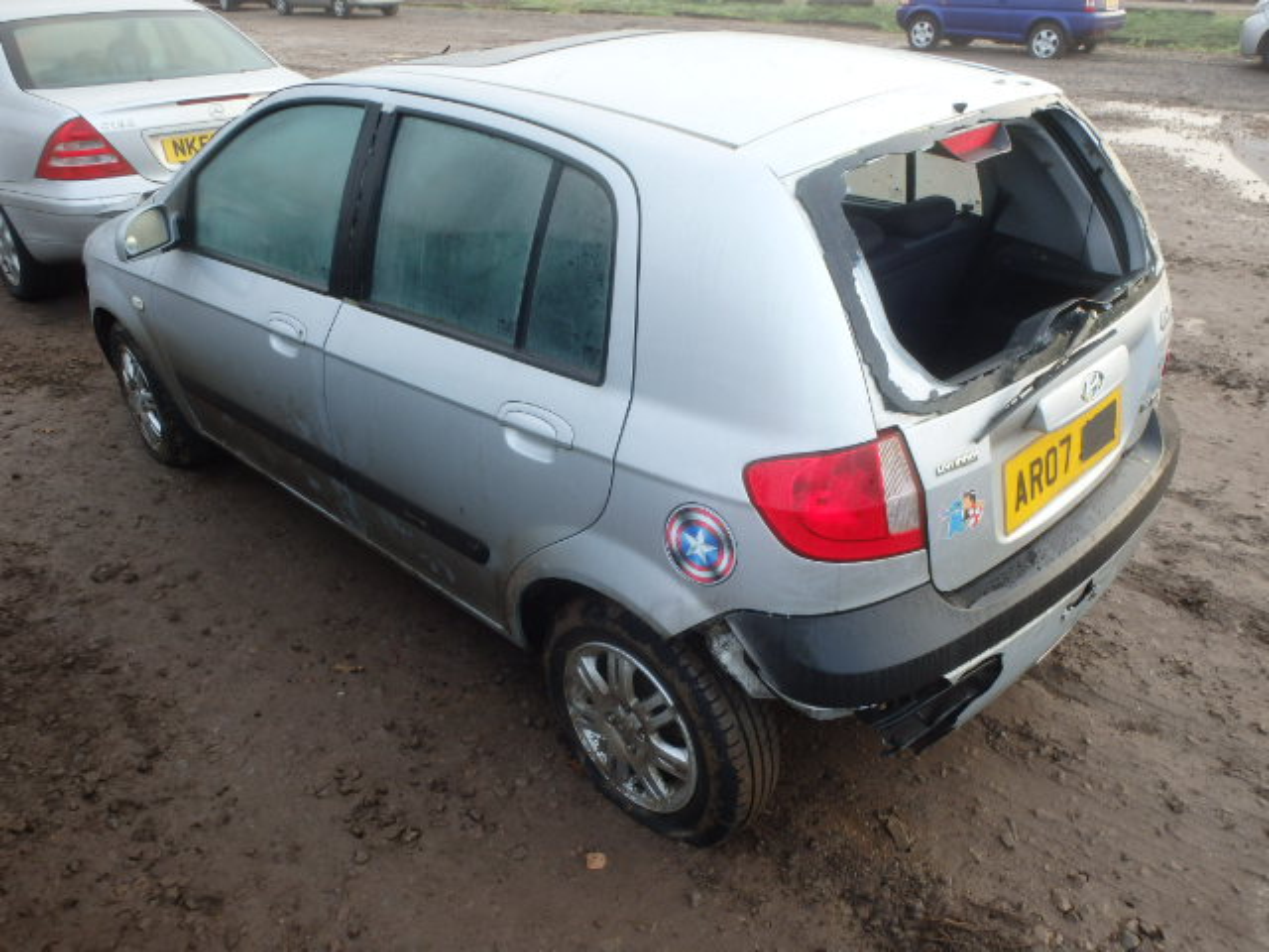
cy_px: 476
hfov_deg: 63.4
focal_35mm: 28
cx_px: 634
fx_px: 1026
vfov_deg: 49.7
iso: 125
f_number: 3.9
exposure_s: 1/60
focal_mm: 5
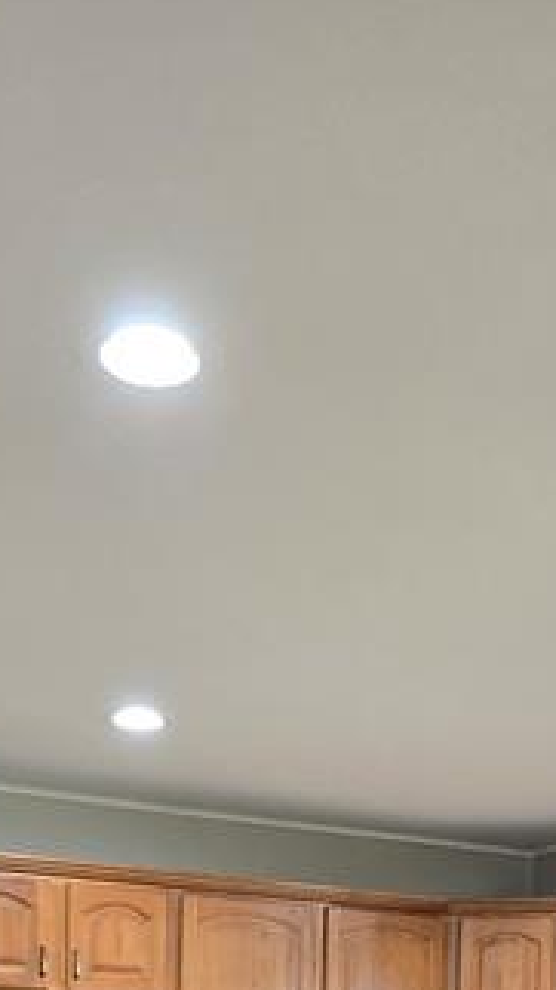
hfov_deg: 26.5
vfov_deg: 36.3
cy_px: 1158
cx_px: 301
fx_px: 1180
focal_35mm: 45
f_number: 2.2
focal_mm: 2.2
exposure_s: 1/60
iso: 160
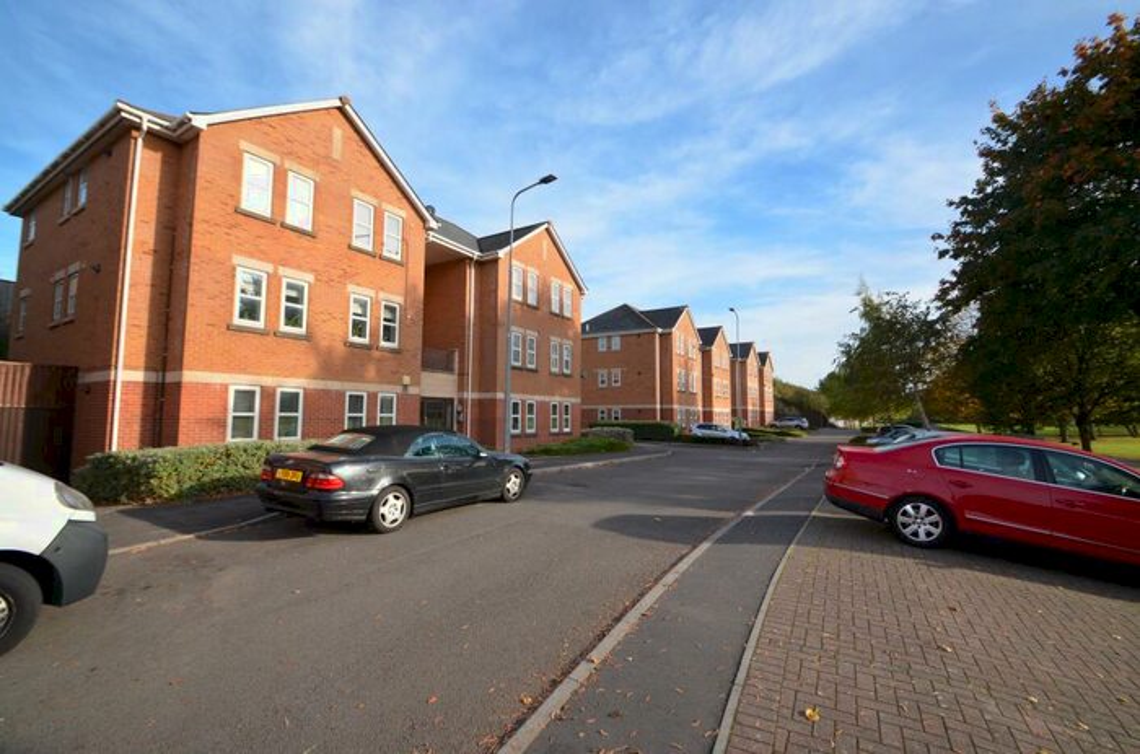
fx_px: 474
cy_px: 377
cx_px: 570
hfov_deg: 100.5
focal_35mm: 15
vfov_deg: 77.0
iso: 100
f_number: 7.1
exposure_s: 1/200
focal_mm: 10
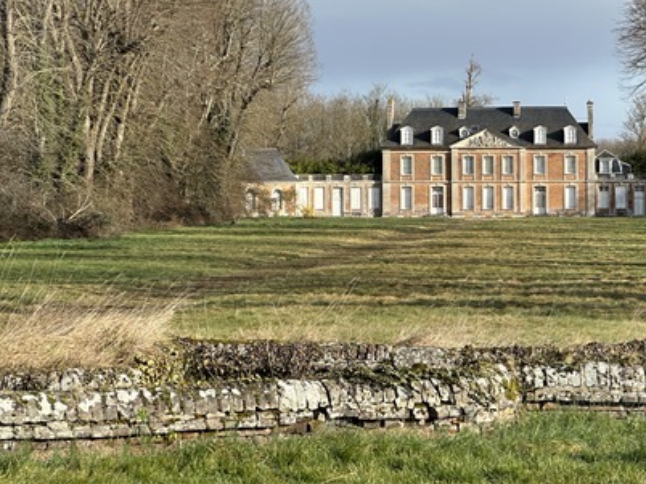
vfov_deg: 12.9
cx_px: 453
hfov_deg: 17.1
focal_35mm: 115
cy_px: 183
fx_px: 2145
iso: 32
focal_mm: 9
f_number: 2.8
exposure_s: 1/445
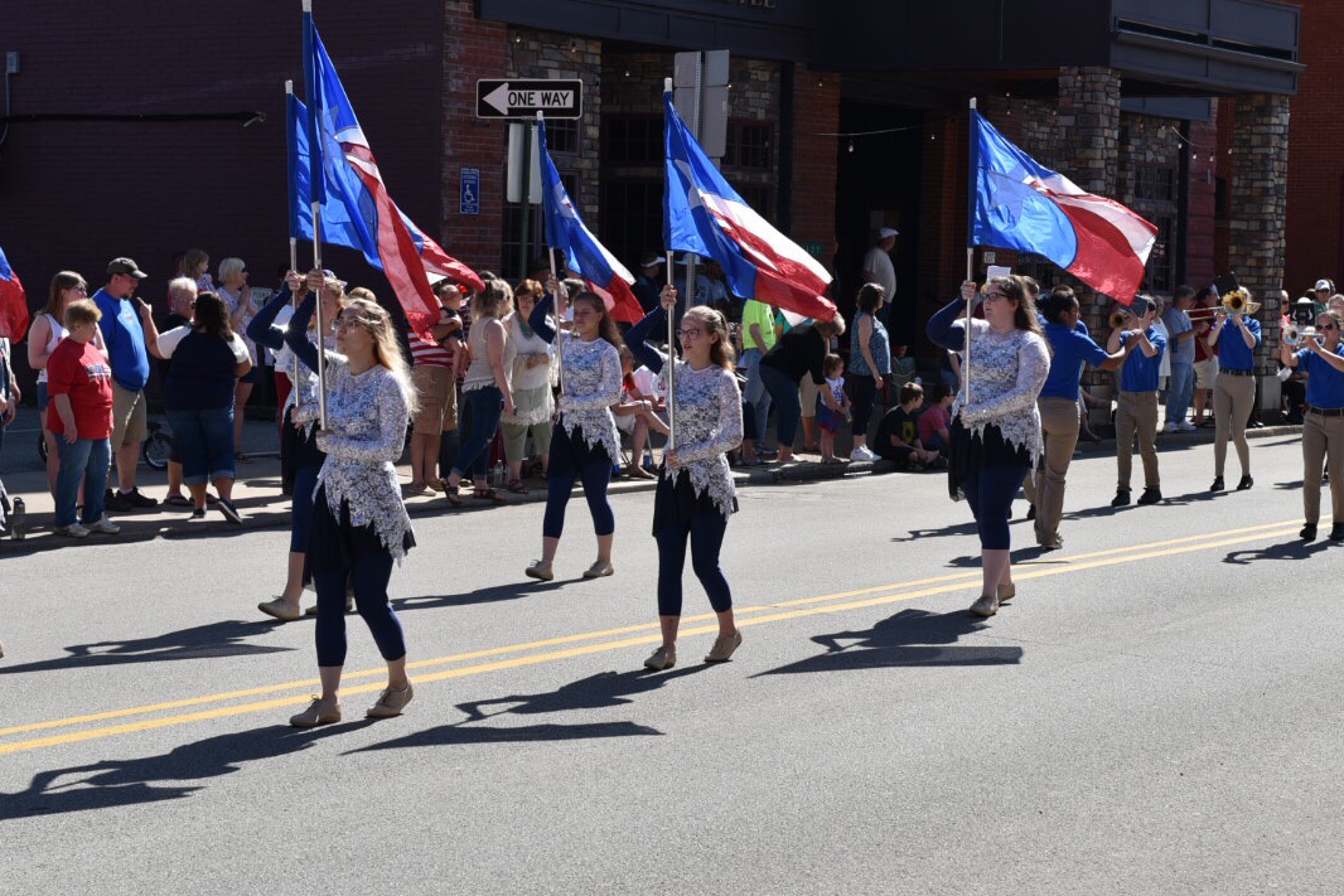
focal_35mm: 76
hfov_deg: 26.6
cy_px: 401
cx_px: 784
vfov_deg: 17.9
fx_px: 2838
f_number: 6.3
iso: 100
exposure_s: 1/400
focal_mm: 50
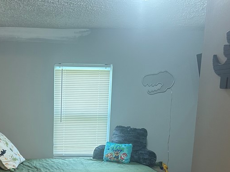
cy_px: 165
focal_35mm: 52
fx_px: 346
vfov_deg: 26.8
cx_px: 62
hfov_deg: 36.1
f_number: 1.5
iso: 100
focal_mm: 5.7
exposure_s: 1/60
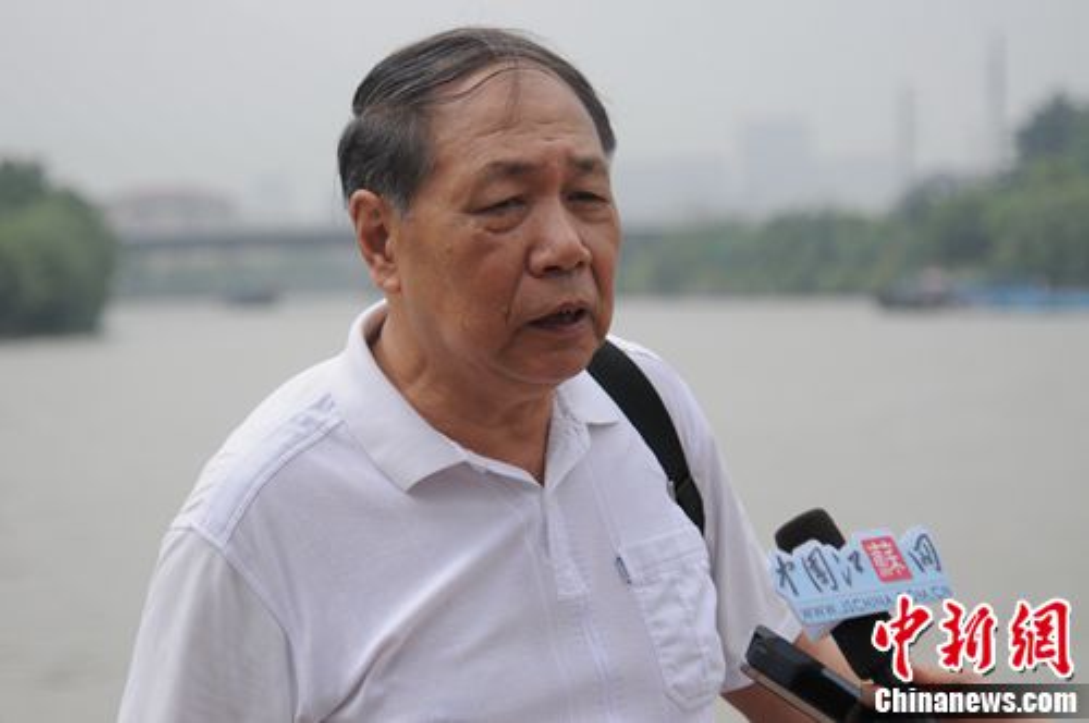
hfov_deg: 18.2
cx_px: 544
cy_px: 362
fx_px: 3399
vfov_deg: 12.1
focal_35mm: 112
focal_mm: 75
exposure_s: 1/1600
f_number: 4
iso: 200
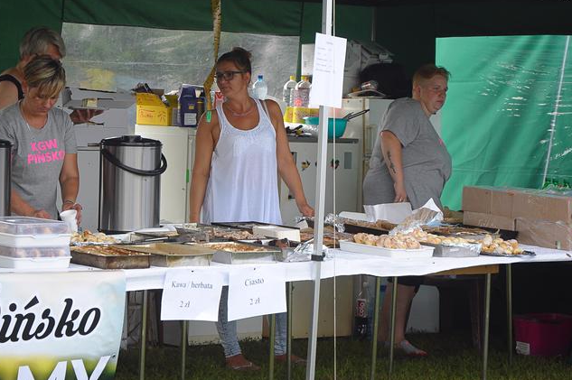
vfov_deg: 9.7
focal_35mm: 141
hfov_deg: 14.6
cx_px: 240
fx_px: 2239
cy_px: 192
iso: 400
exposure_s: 1/400
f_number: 5
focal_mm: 70
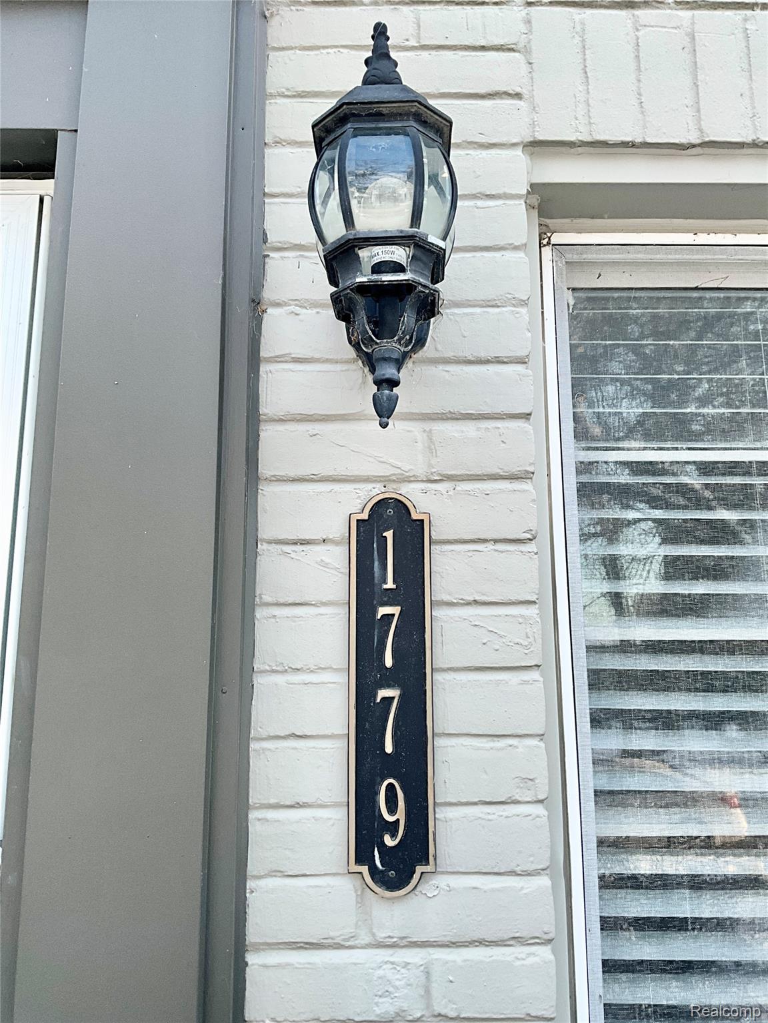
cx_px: 384
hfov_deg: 48.2
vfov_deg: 61.7
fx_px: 858
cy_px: 512
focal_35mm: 29
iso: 64
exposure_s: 1/122
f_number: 1.8
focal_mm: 3
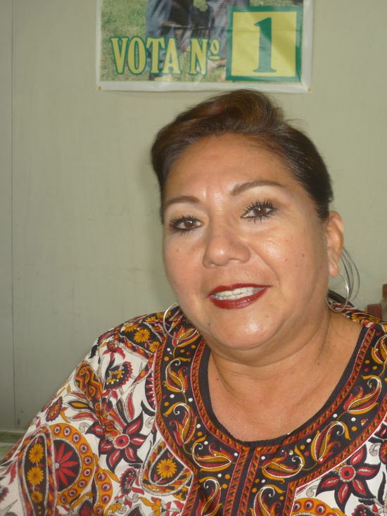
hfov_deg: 31.7
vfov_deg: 42.1
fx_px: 671
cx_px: 279
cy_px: 262
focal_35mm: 45
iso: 100
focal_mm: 5.5
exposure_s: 1/30
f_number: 2.8
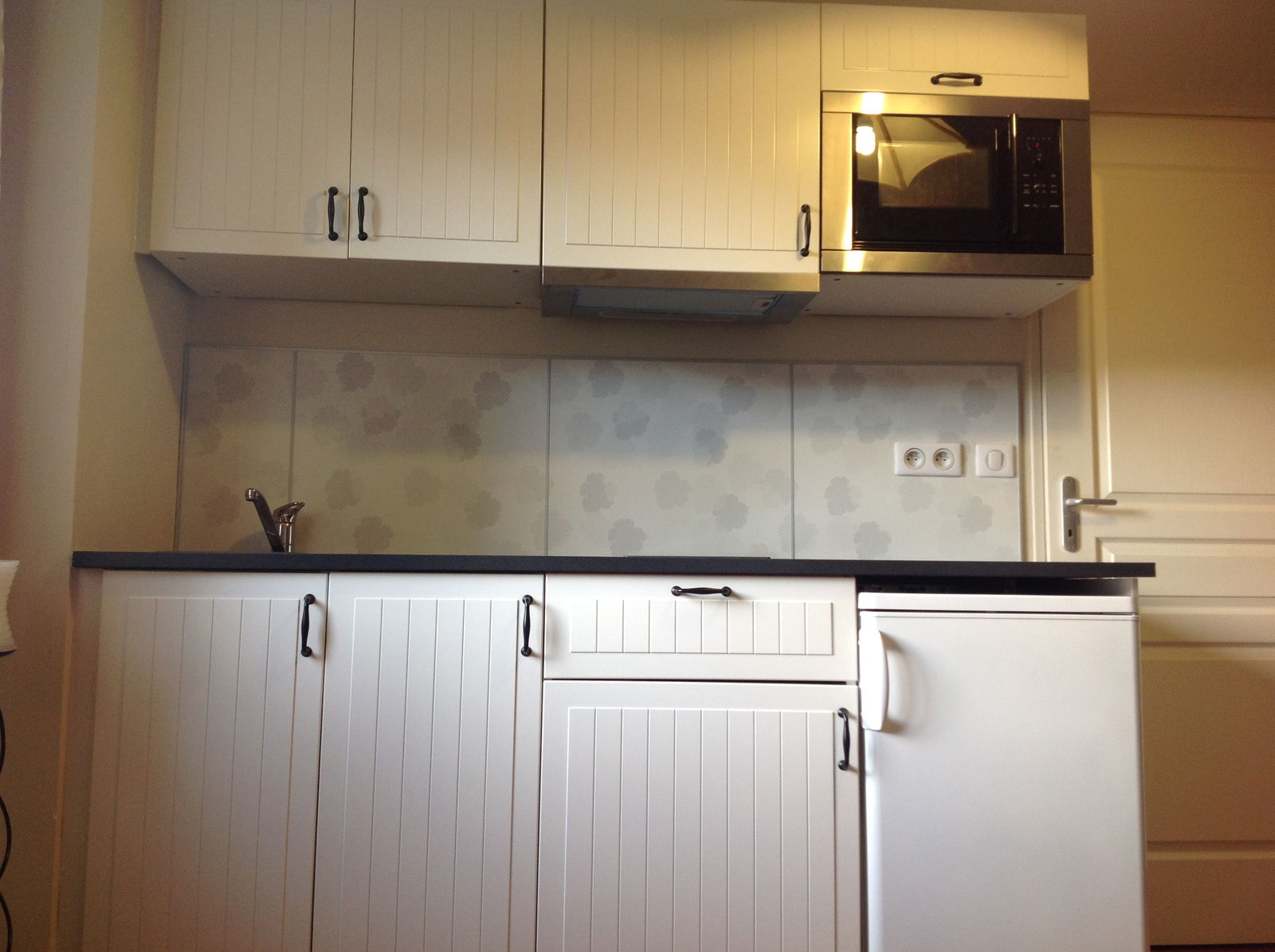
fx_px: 1287
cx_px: 638
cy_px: 476
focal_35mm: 35
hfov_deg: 52.7
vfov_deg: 40.6
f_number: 2.4
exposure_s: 1/30
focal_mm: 4.28
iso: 64
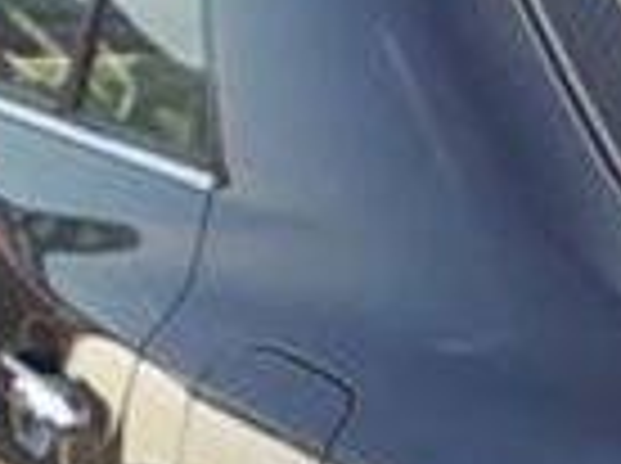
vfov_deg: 8.4
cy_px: 644
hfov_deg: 10.7
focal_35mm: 174
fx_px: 3116
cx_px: 1084
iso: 125
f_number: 3.3
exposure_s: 1/500
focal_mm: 4.1
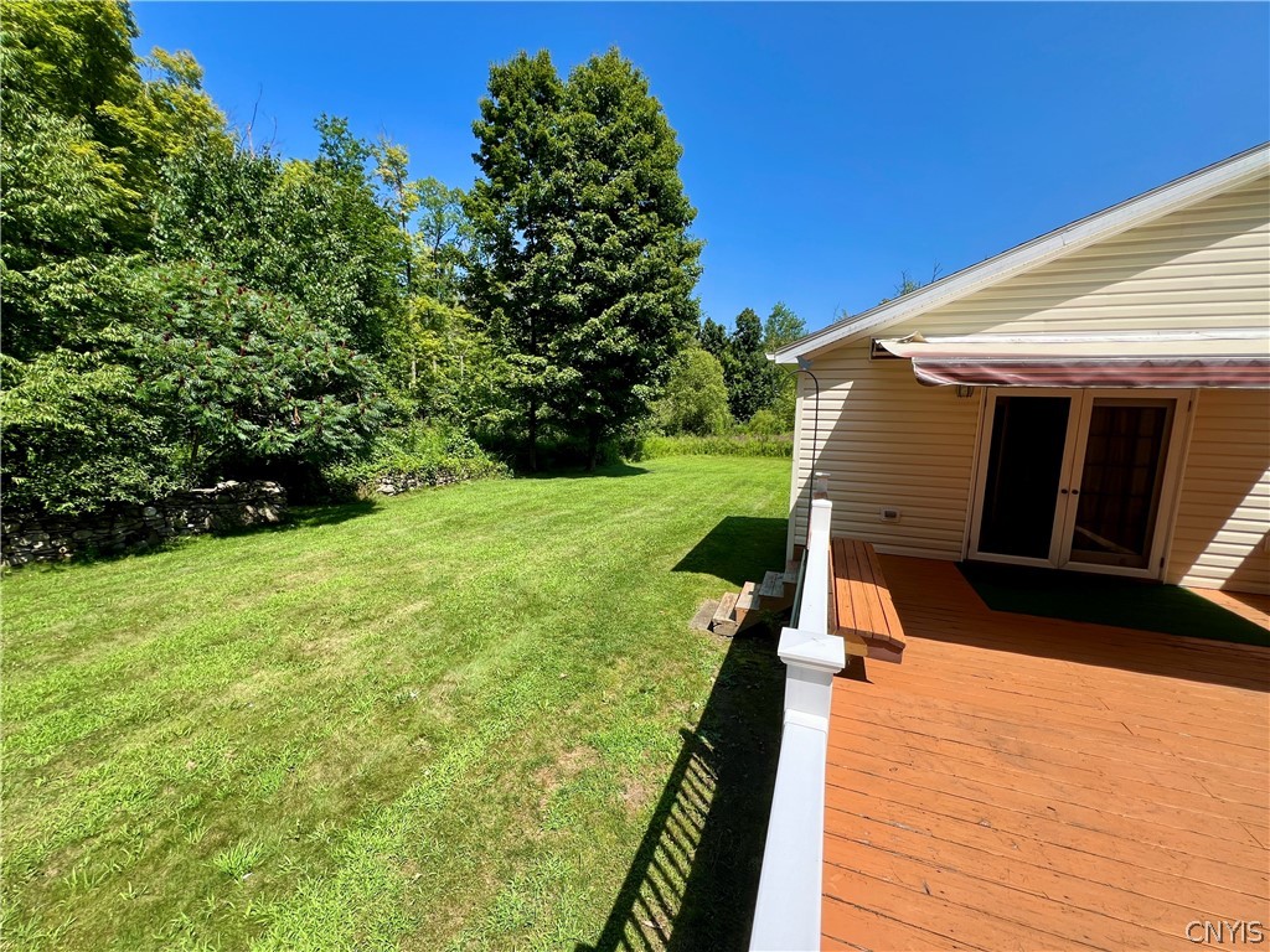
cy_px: 476
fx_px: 477
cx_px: 635
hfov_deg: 106.2
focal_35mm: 13
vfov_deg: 89.9
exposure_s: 1/803
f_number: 1.8
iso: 32
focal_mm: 1.57
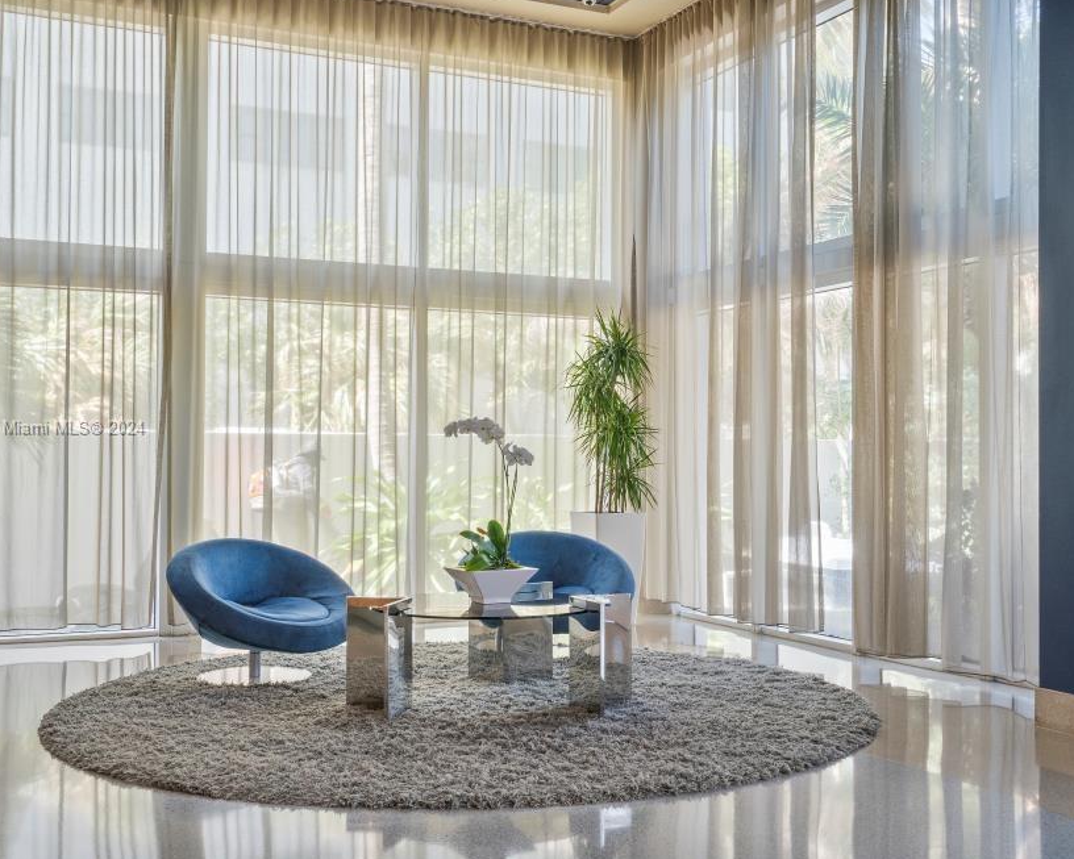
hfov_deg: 45.8
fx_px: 1272
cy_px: 428
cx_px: 544
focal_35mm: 40
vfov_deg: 37.3
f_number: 10
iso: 640
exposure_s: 1/20
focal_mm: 35
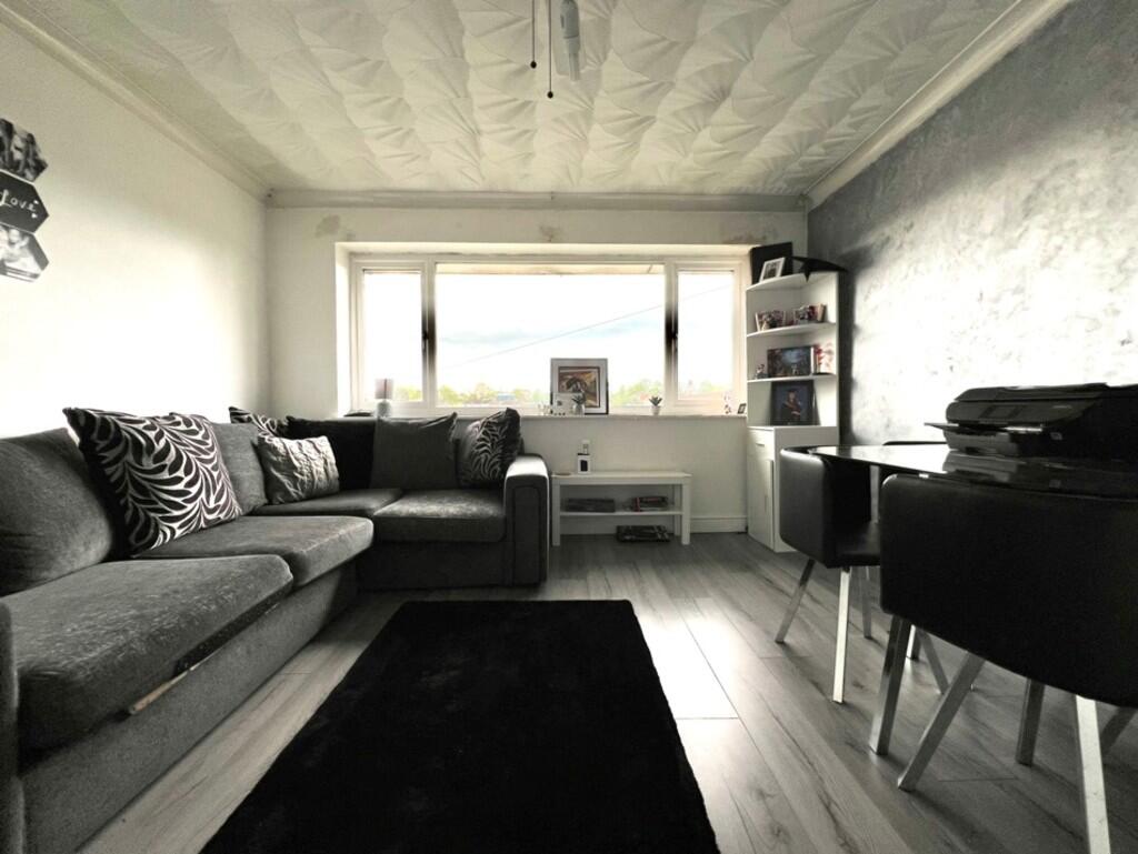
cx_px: 569
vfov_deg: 90.0
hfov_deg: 106.2
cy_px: 427
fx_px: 428
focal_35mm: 13
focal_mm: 1.57
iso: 32
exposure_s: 1/240
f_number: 1.8
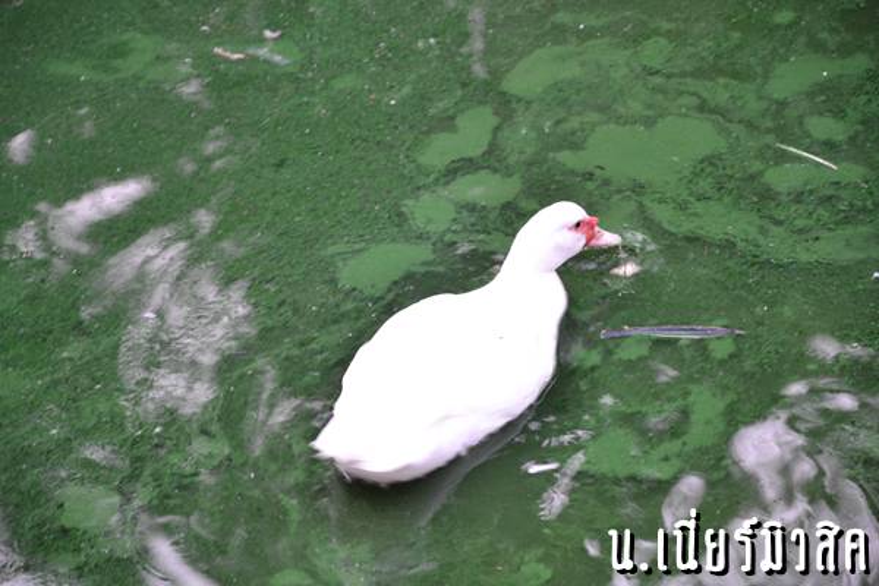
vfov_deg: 8.7
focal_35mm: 158
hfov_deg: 13.0
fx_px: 3845
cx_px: 440
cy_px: 293
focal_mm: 105
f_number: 5.6
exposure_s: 1/20
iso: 800
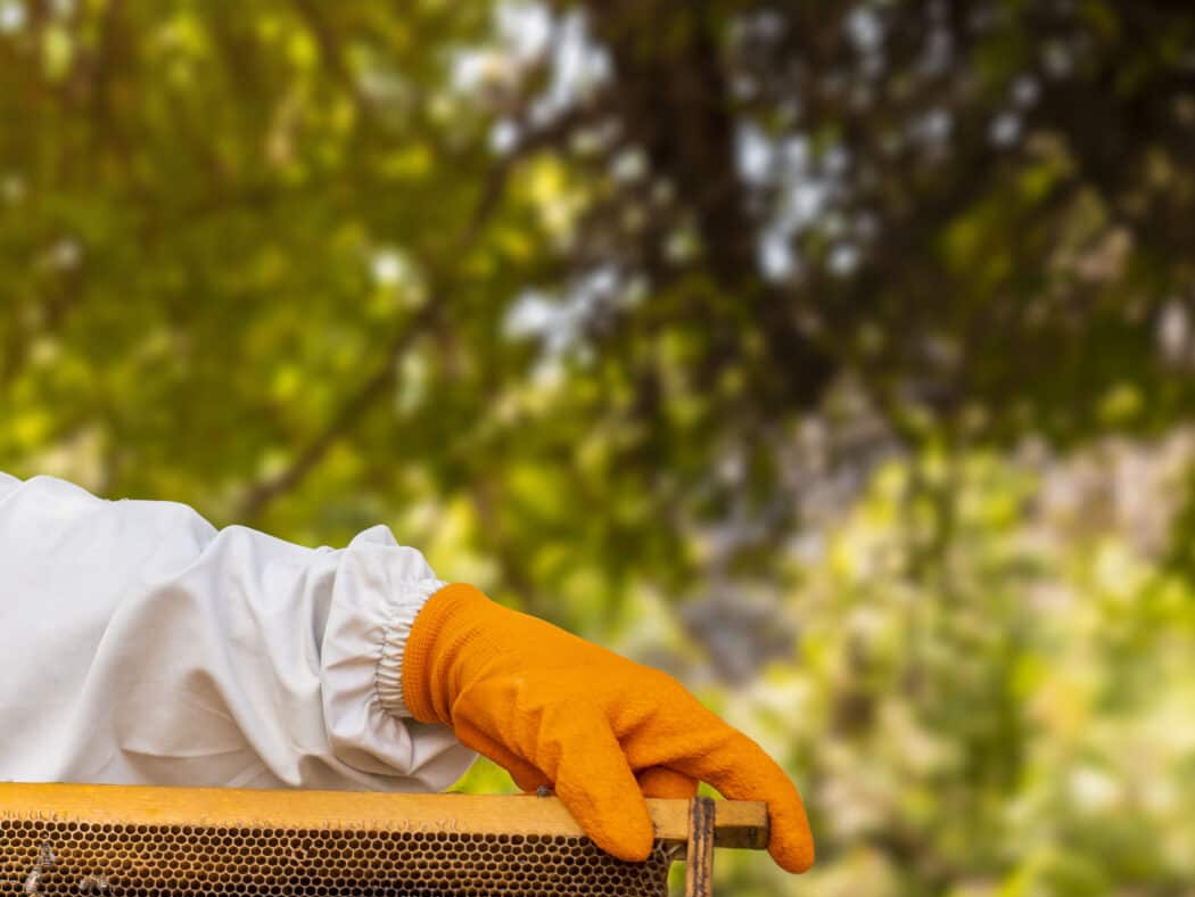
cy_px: 616
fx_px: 4938
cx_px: -219
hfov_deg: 13.4
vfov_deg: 10.4
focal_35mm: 143
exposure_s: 1/160
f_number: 4.5
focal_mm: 61
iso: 100
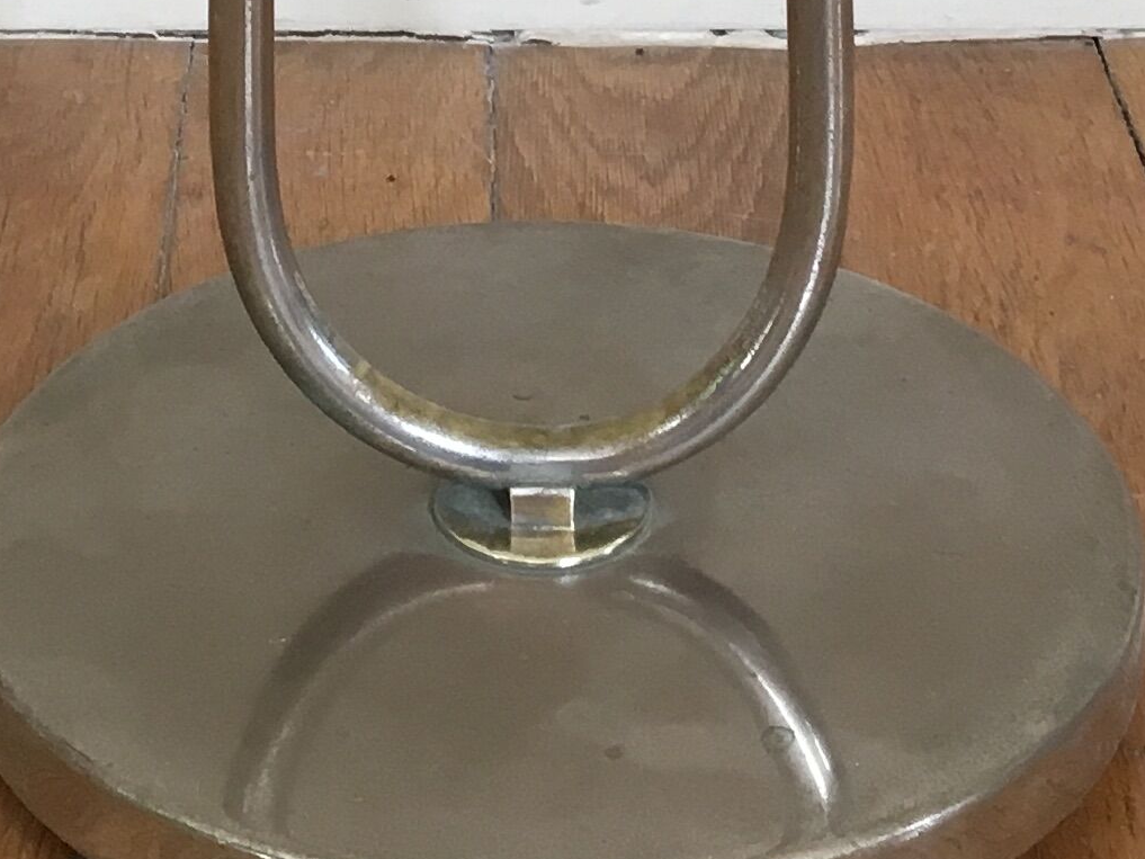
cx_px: 409
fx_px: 3804
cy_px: -619
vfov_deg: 12.0
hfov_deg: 17.1
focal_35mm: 115
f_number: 2.2
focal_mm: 4.15
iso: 32
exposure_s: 1/33
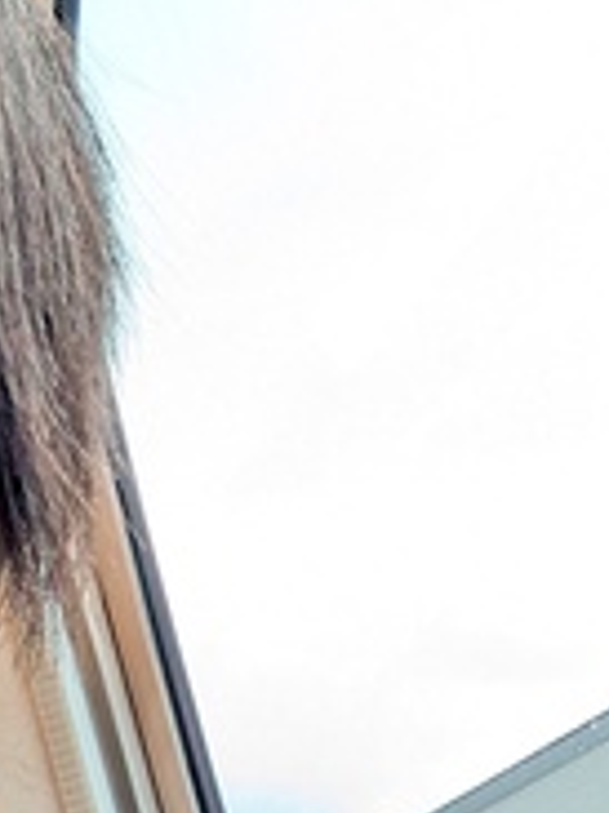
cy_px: 849
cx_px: 298
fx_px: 1832
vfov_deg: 23.8
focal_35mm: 78
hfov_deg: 18.9
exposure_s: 1/60
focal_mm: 2.74
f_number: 2.2
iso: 61
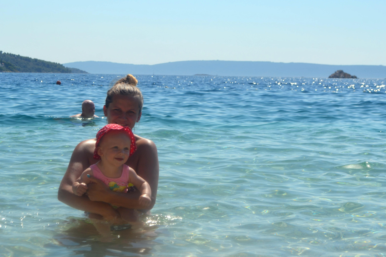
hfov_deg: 24.6
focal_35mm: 82
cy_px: 128
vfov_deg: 16.6
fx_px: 885
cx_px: 193
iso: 100
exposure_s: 1/200
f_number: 7.1
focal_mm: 55
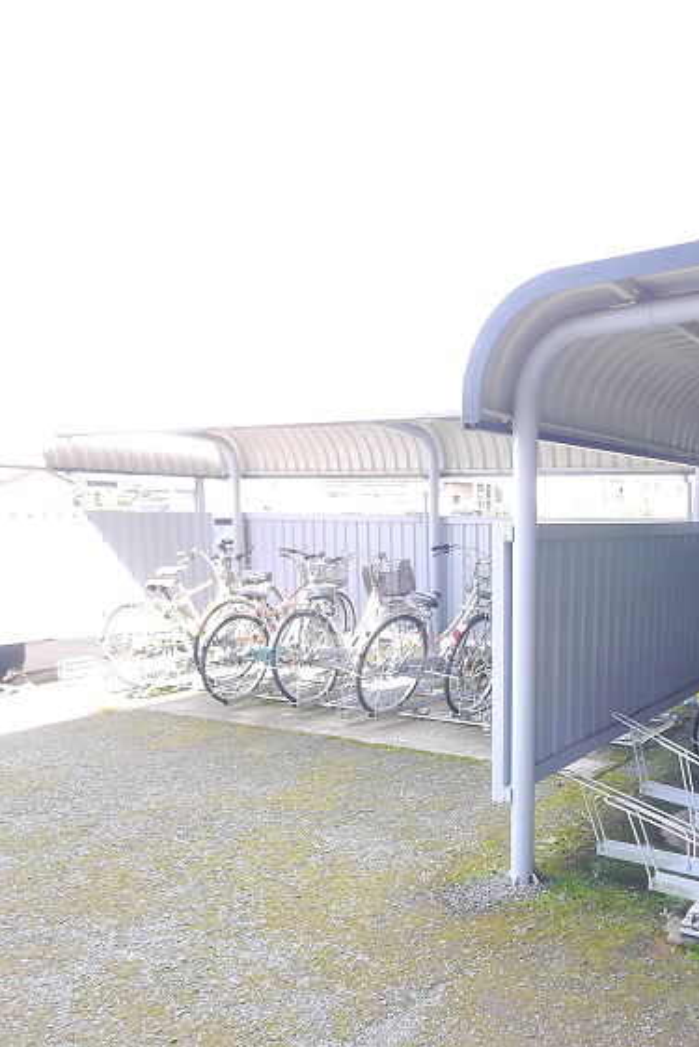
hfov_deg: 42.8
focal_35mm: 29
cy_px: 684
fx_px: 844
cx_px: 565
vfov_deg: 62.3
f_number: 4
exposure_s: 1/80
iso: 160
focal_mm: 7
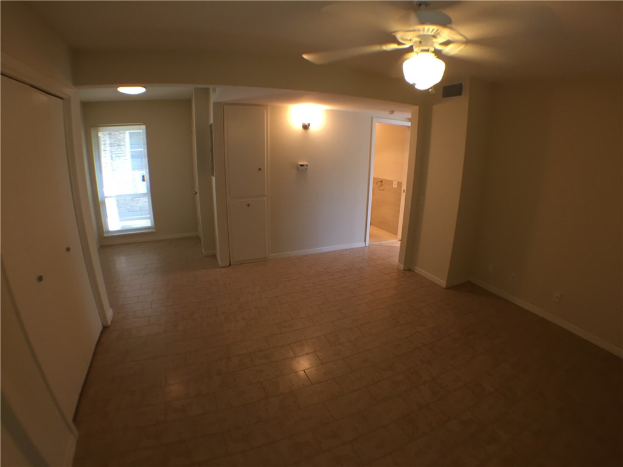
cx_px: 312
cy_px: 234
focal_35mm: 29
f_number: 2.2
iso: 80
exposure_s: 1/30
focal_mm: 4.15
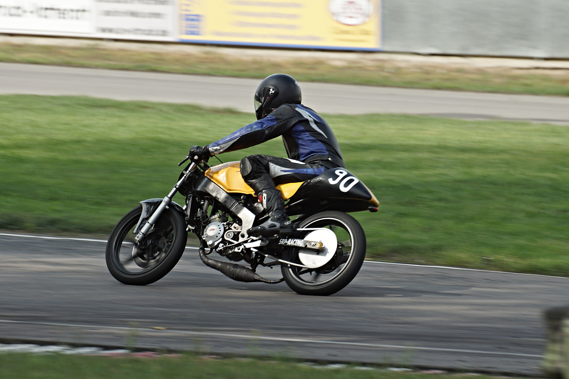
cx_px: 284
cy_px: 190
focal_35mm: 375
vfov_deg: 3.7
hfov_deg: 5.5
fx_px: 5927
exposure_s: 1/160
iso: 100
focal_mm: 250
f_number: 8
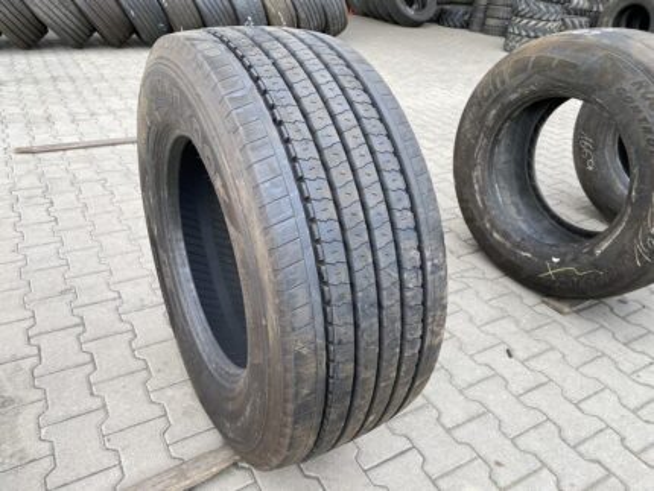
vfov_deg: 53.1
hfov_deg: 67.3
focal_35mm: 26
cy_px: 246
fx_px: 491
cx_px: 327
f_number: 1.8
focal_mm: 4.25
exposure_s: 1/158
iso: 32
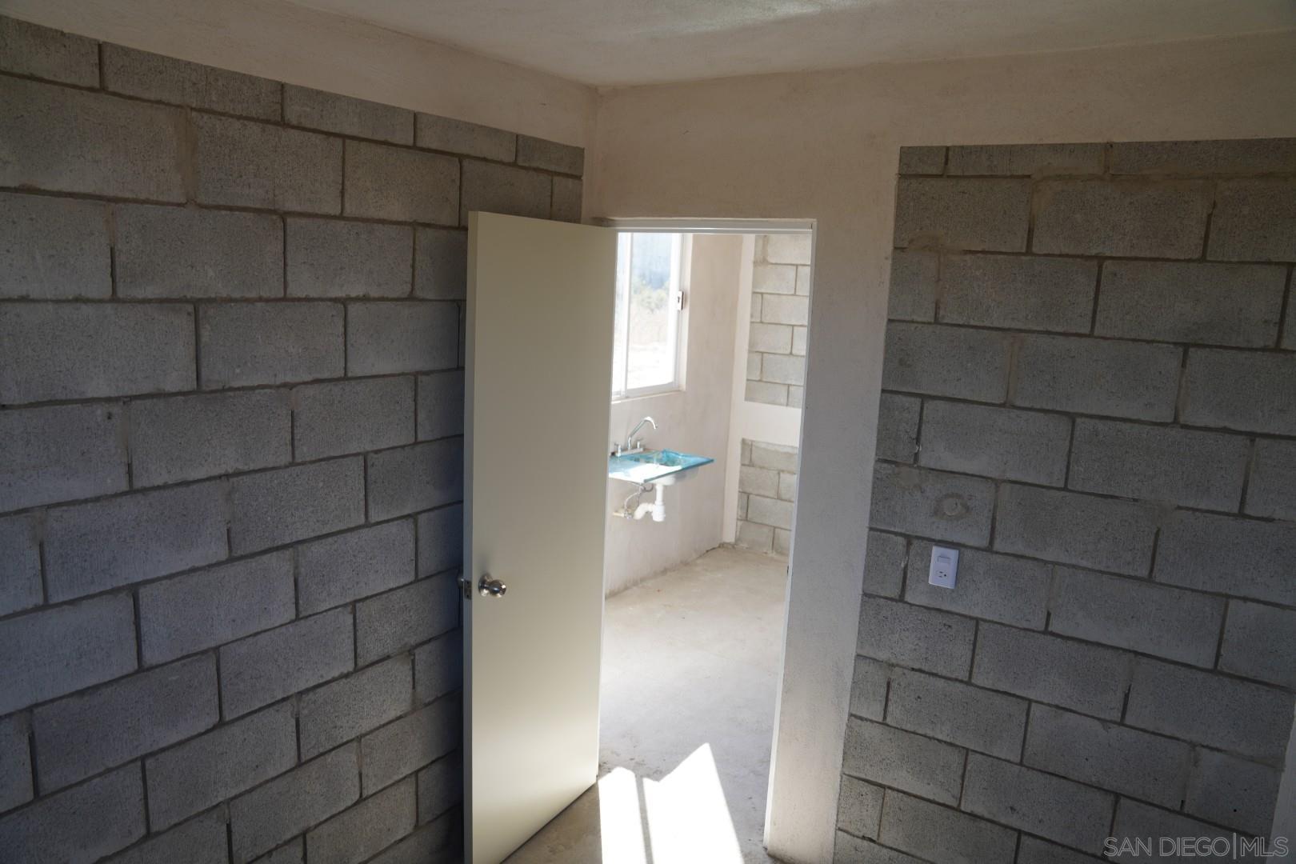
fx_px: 864
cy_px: 432
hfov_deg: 73.7
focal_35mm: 24
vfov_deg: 53.1
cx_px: 648
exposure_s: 1/160
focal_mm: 24
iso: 125
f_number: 4
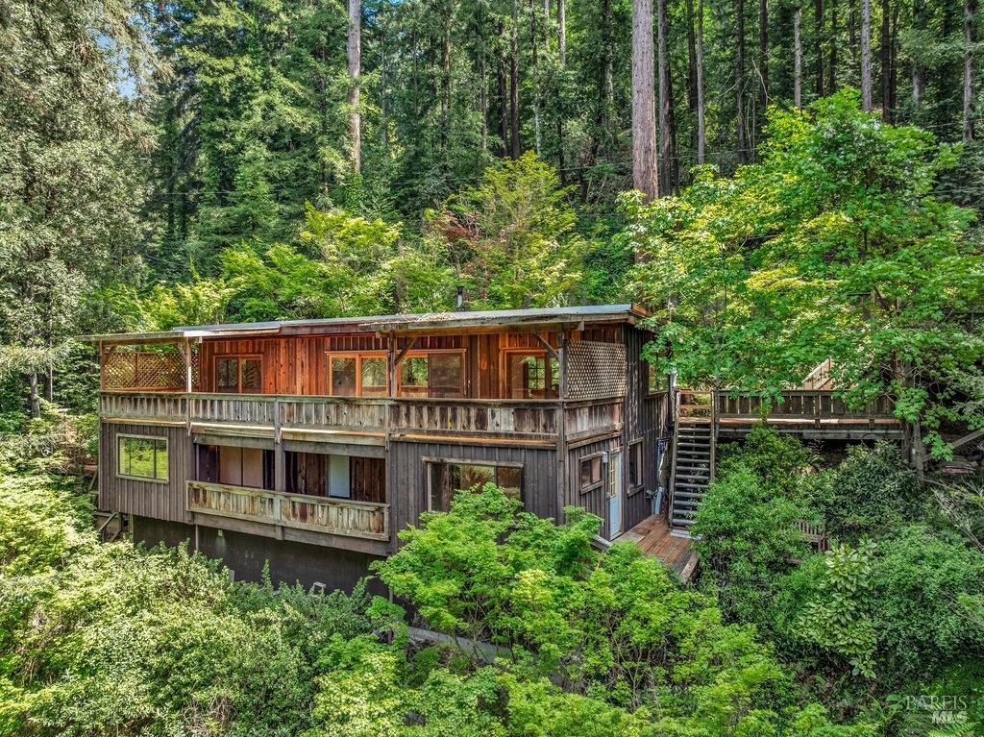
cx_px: 492
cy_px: 368
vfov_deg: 56.8
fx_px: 682
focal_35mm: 24
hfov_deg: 71.6
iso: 110
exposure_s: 1/20
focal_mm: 12.29
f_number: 2.8
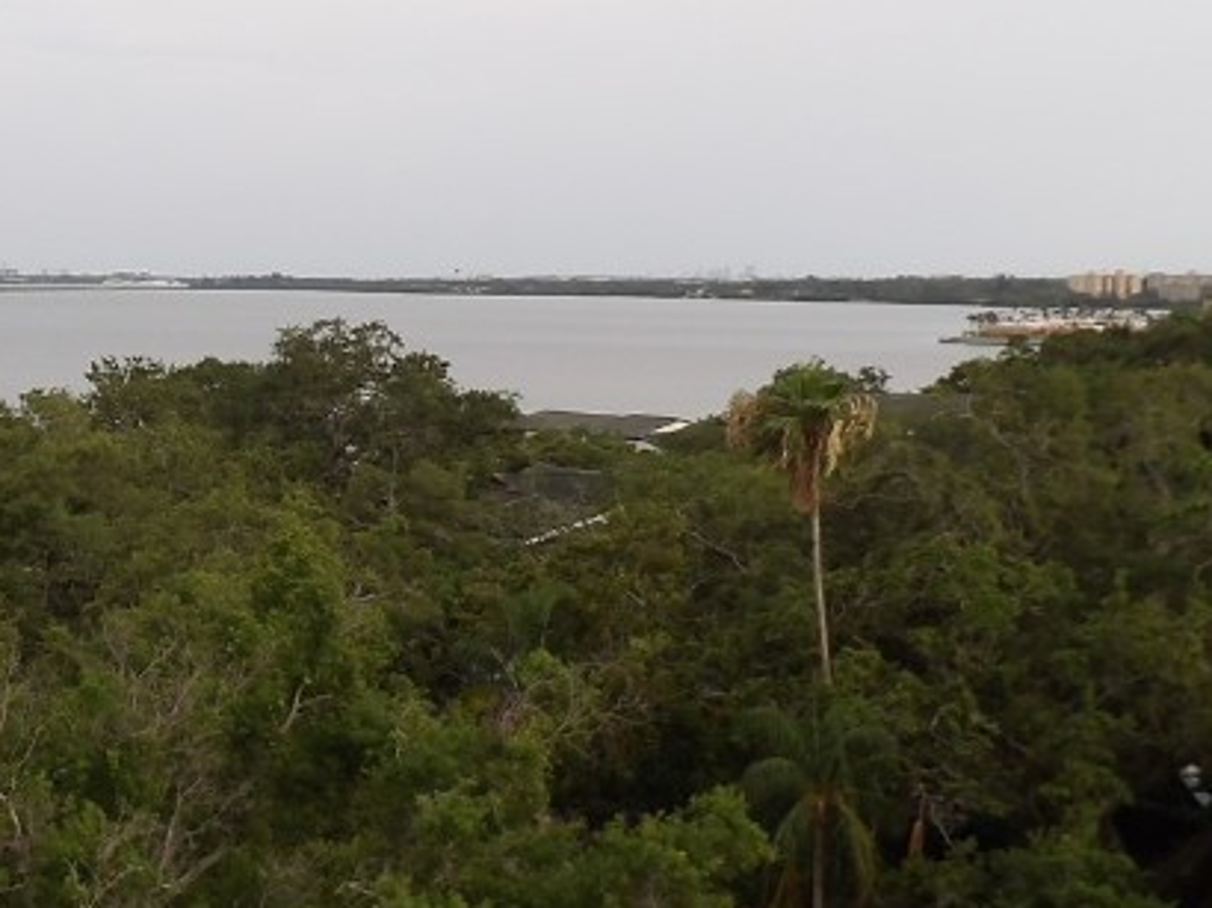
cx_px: 33
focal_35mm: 60
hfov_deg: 30.2
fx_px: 2100
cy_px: 376
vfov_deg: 24.4
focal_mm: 4.3
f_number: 3.2
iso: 100
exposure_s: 1/561
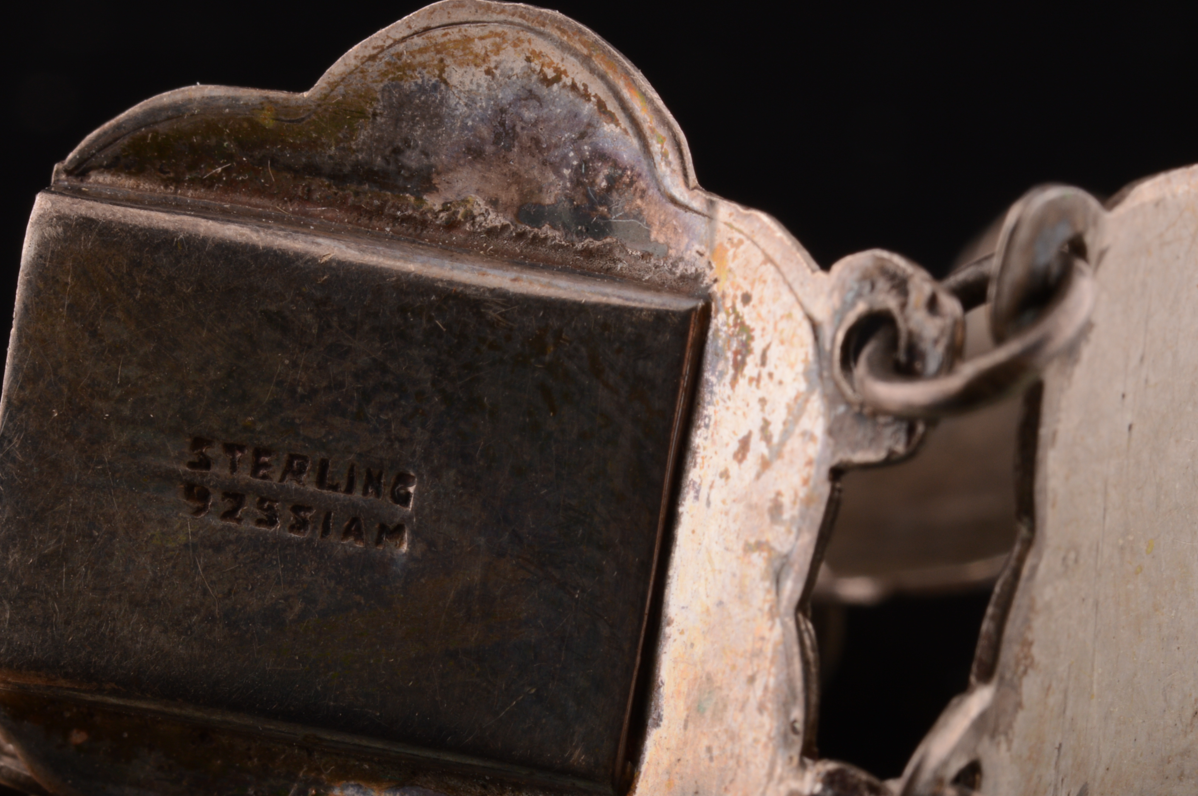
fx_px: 4355
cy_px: 513
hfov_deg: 15.6
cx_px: 329
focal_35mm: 131
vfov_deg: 10.4
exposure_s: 1/200
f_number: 22
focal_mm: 60
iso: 100
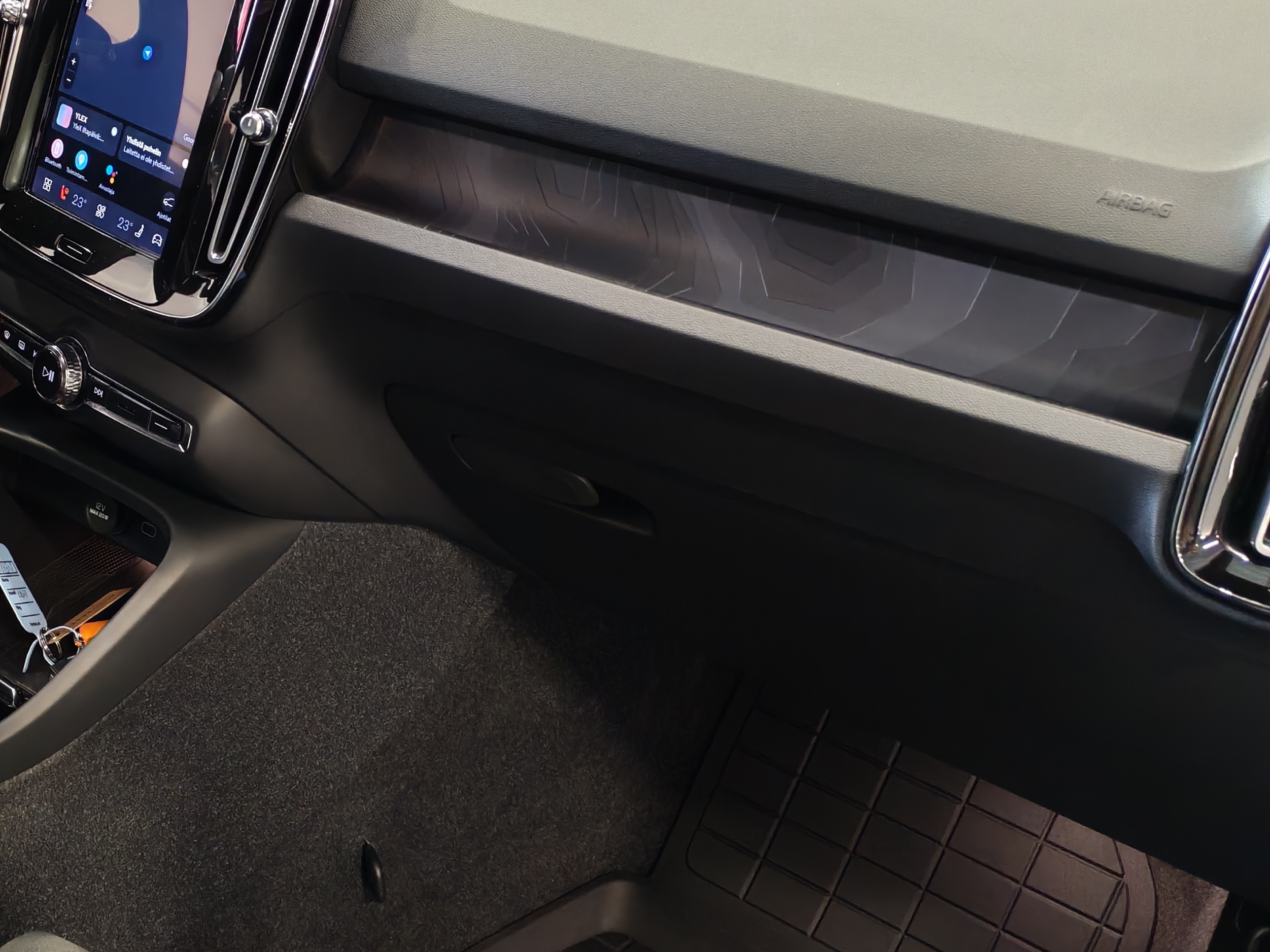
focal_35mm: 54
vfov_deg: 27.0
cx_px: 233
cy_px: 438
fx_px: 1981
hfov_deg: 34.3
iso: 1462
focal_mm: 6.12
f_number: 1.9
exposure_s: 1/50
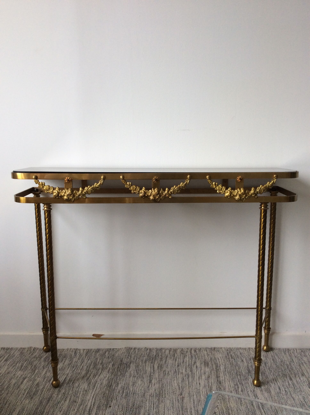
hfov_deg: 44.1
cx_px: 155
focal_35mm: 32
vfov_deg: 56.9
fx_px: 383
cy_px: 208
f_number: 2.4
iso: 32
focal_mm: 3.3
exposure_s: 1/50
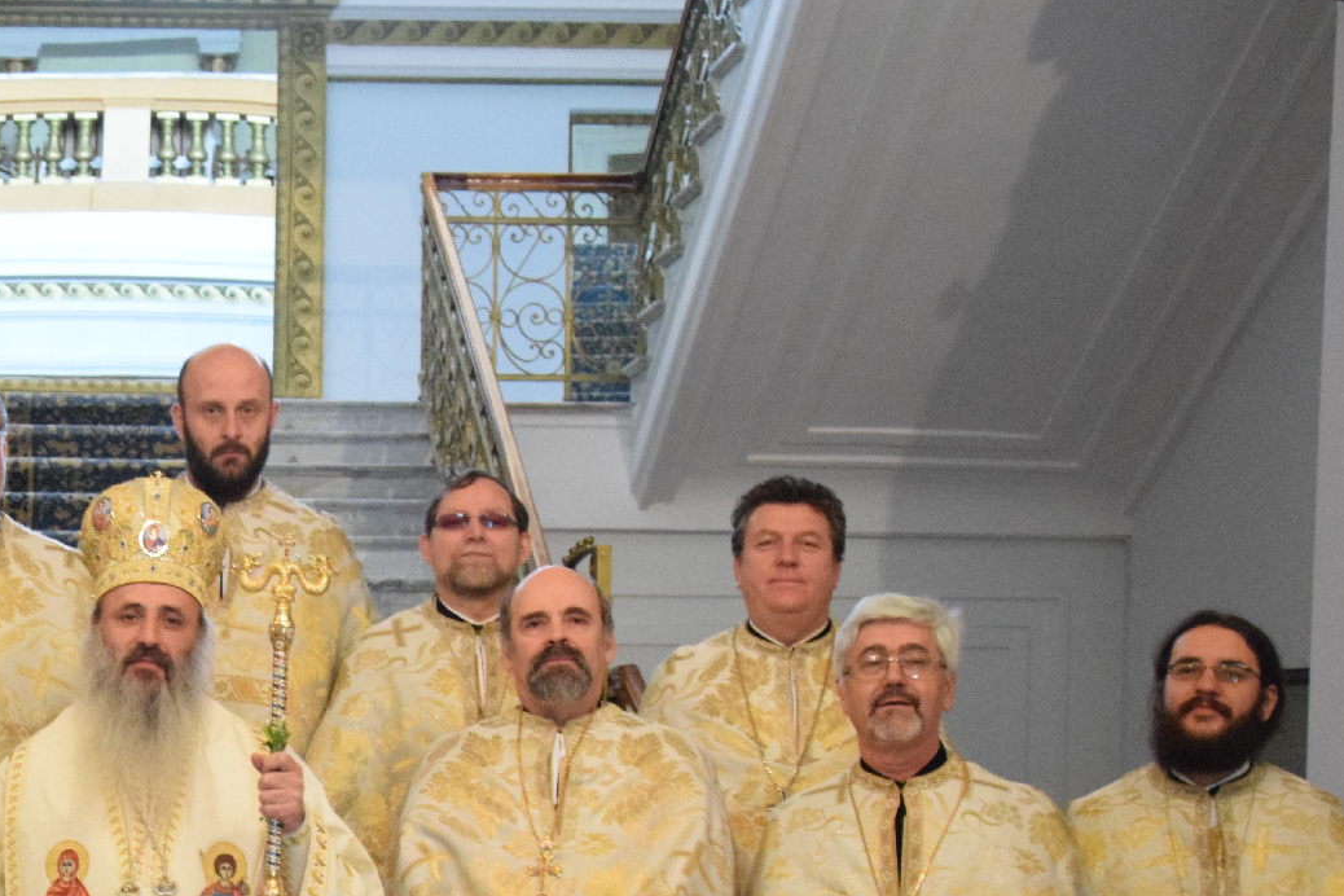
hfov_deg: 24.0
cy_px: 884
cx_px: 119
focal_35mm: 82
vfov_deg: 16.3
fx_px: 3065
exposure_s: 1/100
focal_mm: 25
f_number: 4.5
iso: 5000
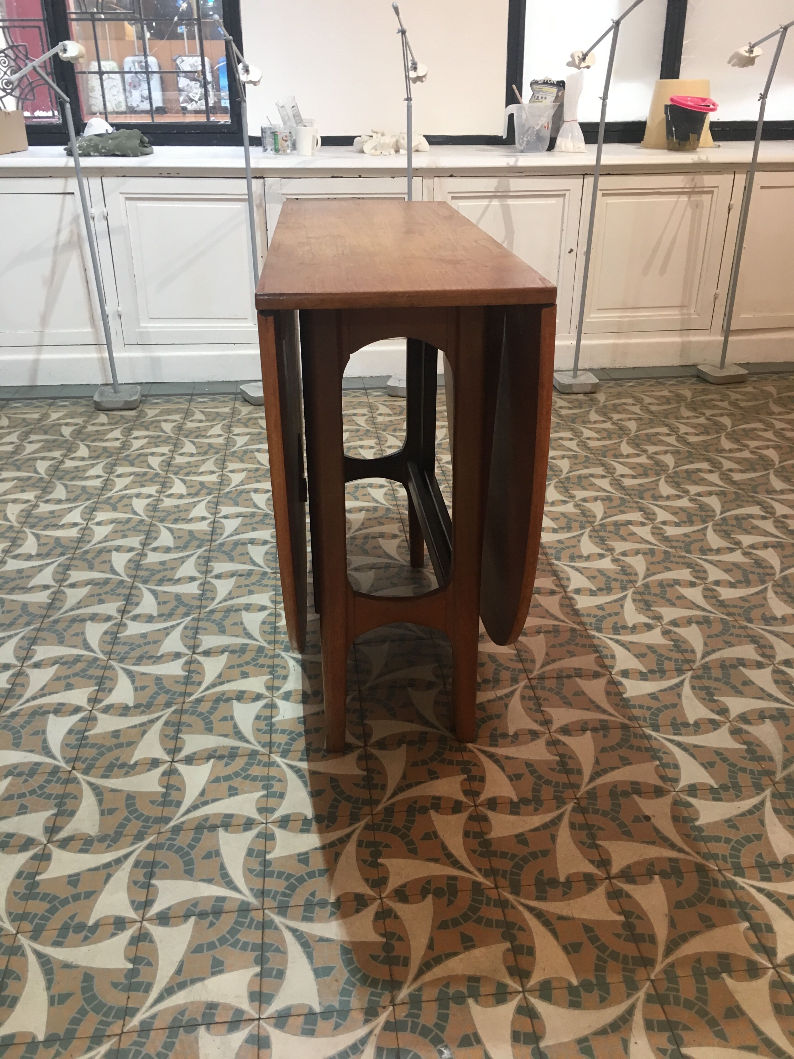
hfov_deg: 48.2
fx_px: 887
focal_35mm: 29
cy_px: 530
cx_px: 397
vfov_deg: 61.7
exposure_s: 1/33
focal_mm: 4.15
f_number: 2.2
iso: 100
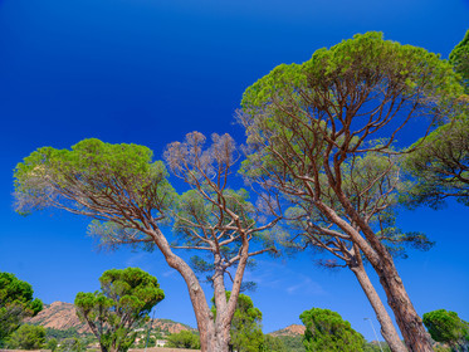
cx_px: 234
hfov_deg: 94.5
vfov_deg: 78.1
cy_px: 176
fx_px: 217
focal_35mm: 16
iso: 320
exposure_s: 1/60
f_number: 9
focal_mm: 20
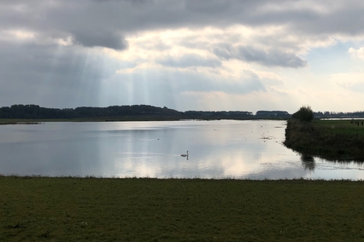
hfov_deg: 47.4
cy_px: 80
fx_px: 415
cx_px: 185
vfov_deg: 32.4
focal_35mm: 41
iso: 20
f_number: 1.8
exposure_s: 1/3690
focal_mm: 3.99
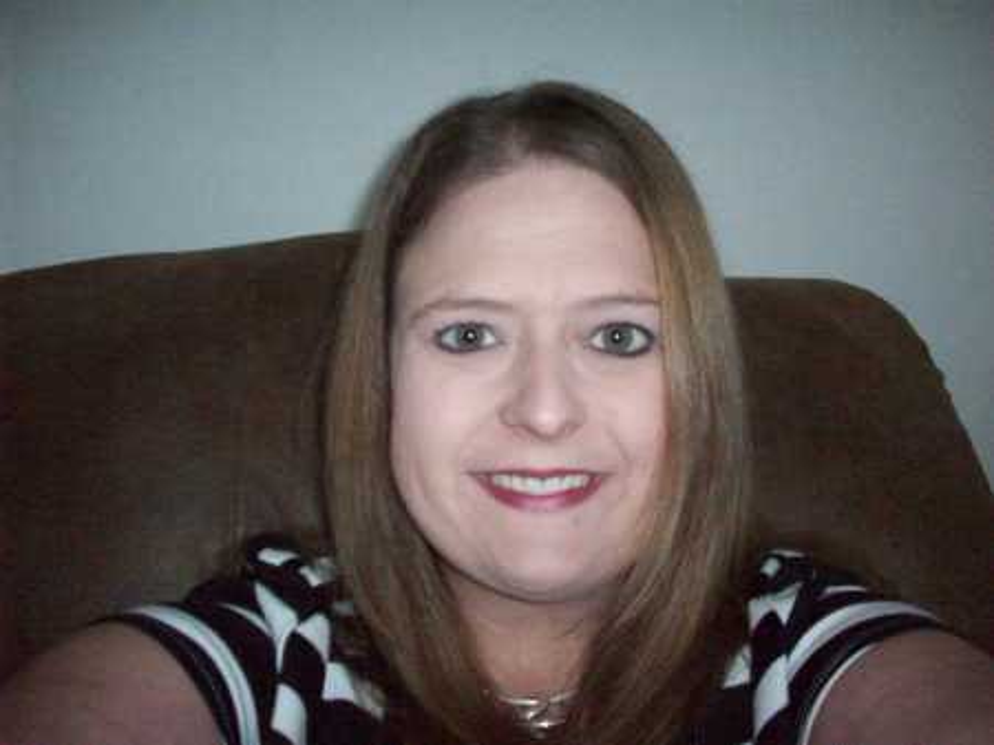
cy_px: 372
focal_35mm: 37
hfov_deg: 50.2
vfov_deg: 38.6
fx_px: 1062
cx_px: 497
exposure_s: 1/128
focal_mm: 6.2
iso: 800
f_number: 2.8
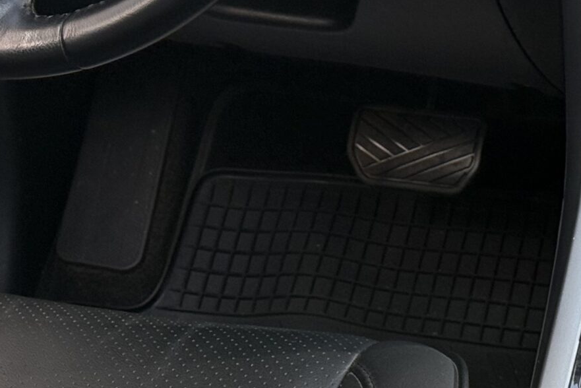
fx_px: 2341
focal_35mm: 145
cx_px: 396
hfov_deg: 14.1
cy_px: -212
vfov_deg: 9.2
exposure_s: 1/396
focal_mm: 6.76
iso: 64
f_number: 1.78
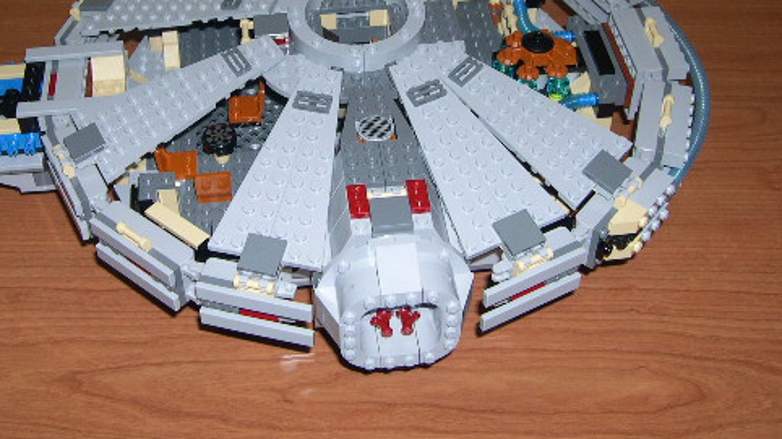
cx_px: 334
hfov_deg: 37.8
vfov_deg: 21.4
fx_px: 1140
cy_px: 52
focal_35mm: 55
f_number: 2.8
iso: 100
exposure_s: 1/60
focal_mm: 8
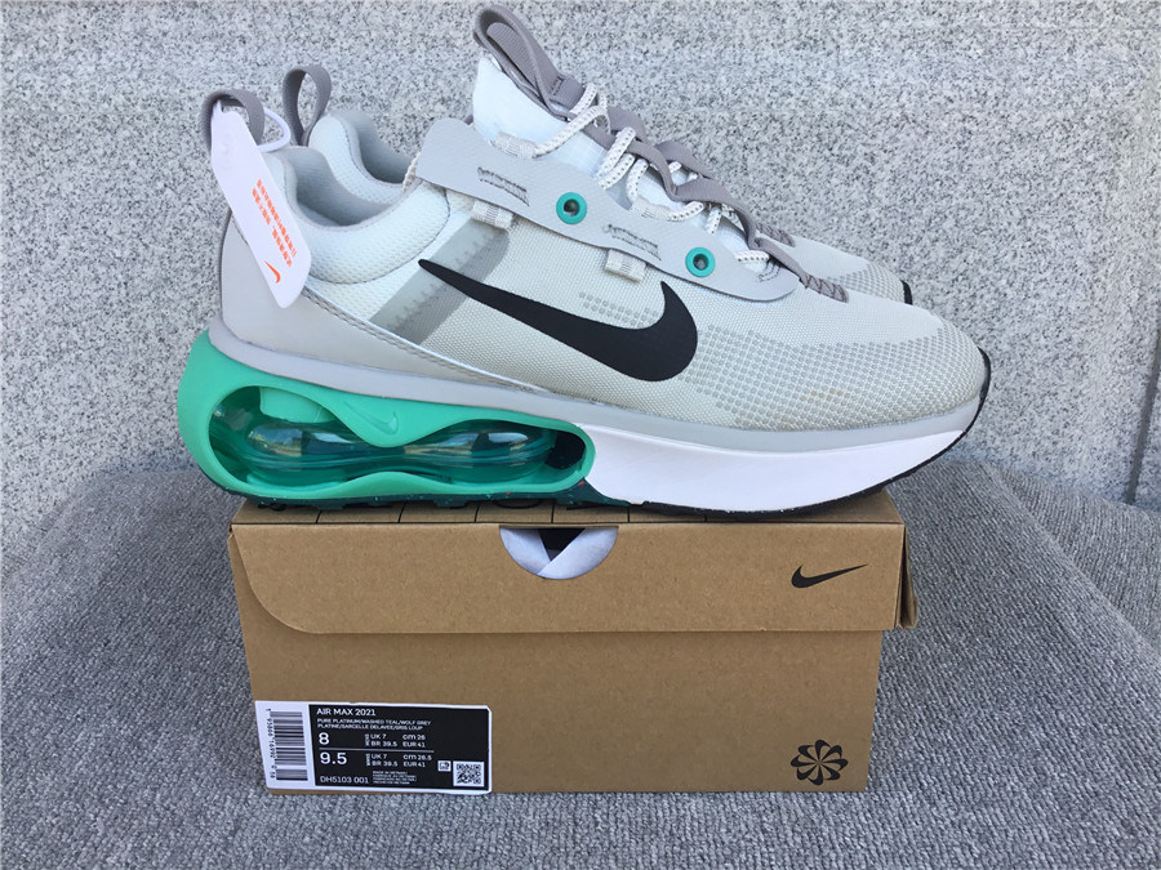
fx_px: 1040
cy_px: 435
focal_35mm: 31
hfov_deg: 58.4
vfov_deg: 45.4
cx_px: 580
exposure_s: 1/158
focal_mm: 3.3
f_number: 2.4
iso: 25
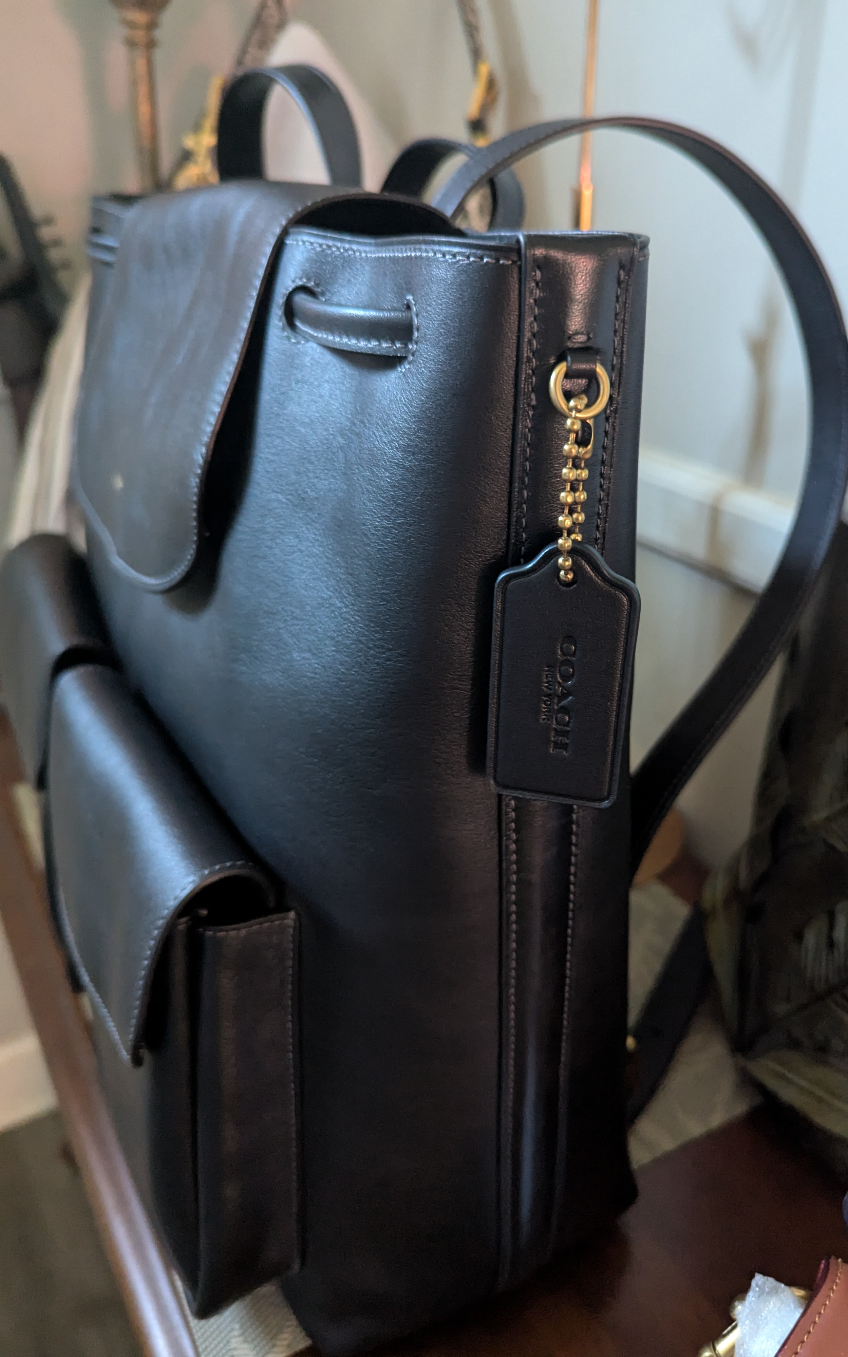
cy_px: 690
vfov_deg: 70.4
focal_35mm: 26
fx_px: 961
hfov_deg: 47.3
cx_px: 516
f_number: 1.85
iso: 1796
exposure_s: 1/28.2
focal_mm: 6.81
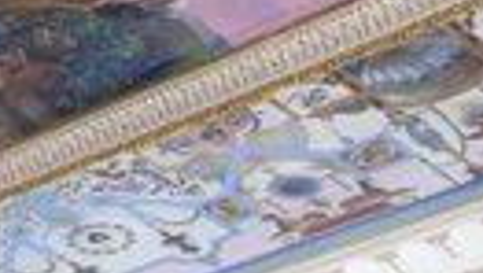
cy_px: 122
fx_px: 1897
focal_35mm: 148
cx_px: -151
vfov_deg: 8.2
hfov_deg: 13.9
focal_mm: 6.2
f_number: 2.8
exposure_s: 1/30
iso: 208
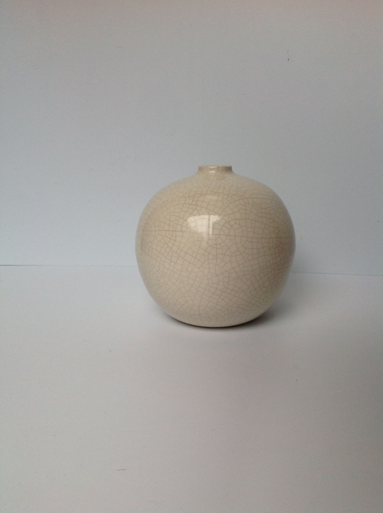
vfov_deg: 52.7
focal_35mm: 35
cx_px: 192
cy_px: 256
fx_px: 518
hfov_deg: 40.6
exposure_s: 1/120
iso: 80
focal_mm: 4.28
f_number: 2.4
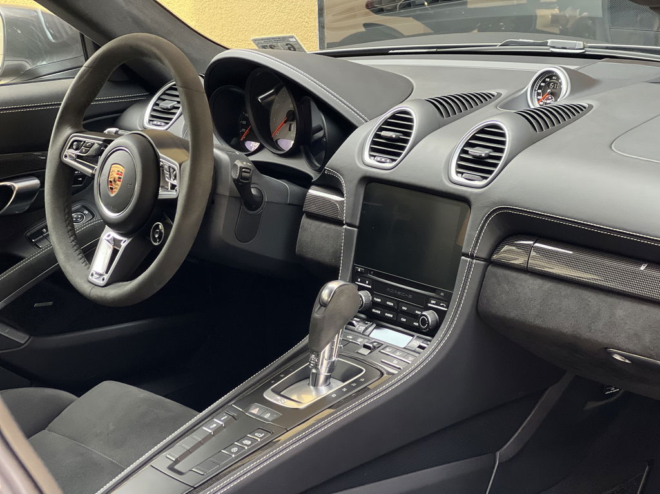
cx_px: 330
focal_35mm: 77
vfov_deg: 19.1
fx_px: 1467
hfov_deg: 25.3
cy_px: 247
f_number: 2.8
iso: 250
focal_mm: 9
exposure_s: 1/60
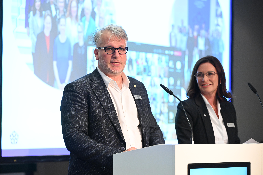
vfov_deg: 9.8
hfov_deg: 14.7
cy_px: 88
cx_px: 132
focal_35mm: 140
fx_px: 1023
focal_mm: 140
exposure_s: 1/160
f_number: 4
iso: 3200
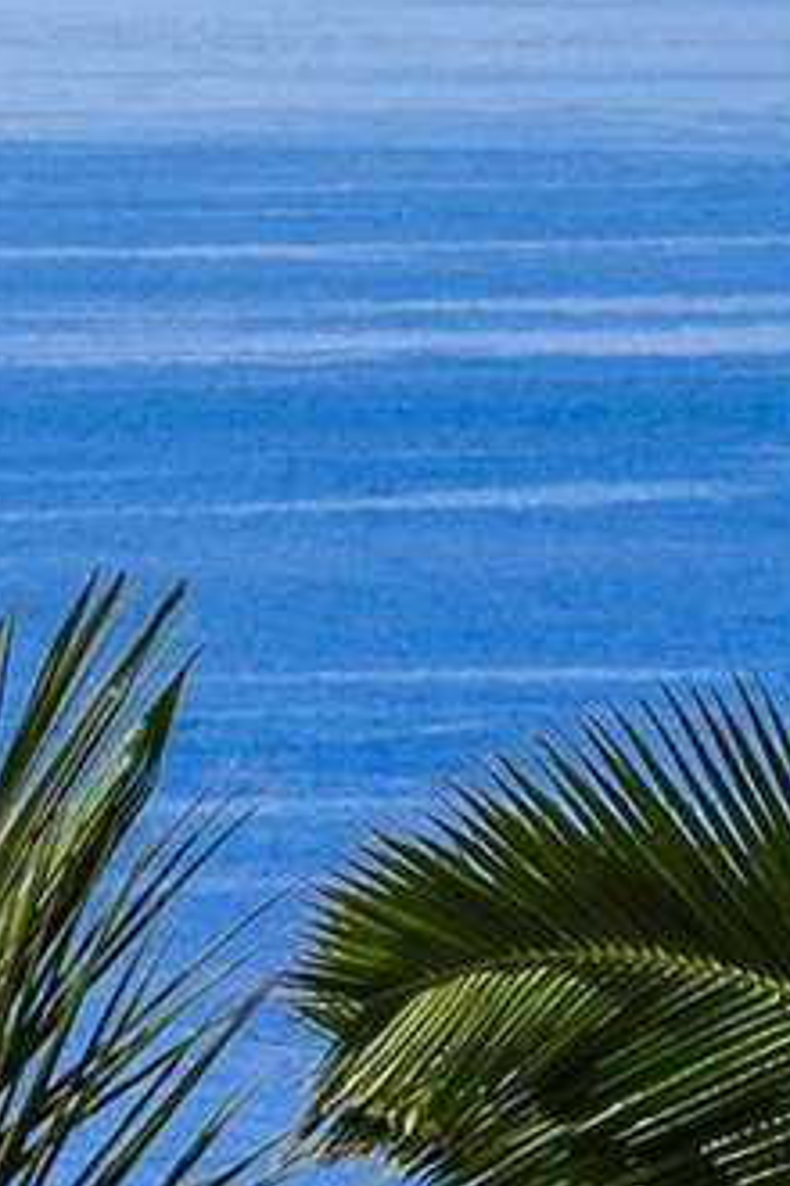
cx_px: -1178
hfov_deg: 0.9
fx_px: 48120
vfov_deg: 1.4
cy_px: -363
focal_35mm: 1462
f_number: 8
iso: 100
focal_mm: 105
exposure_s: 1/400
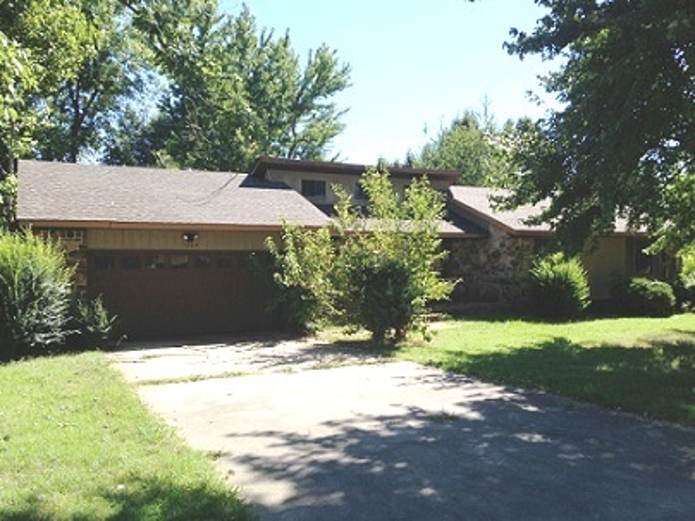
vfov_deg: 42.9
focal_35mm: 33
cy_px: 260
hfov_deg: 55.4
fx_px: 663
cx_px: 348
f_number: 2.4
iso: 50
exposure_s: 1/874
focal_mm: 4.13
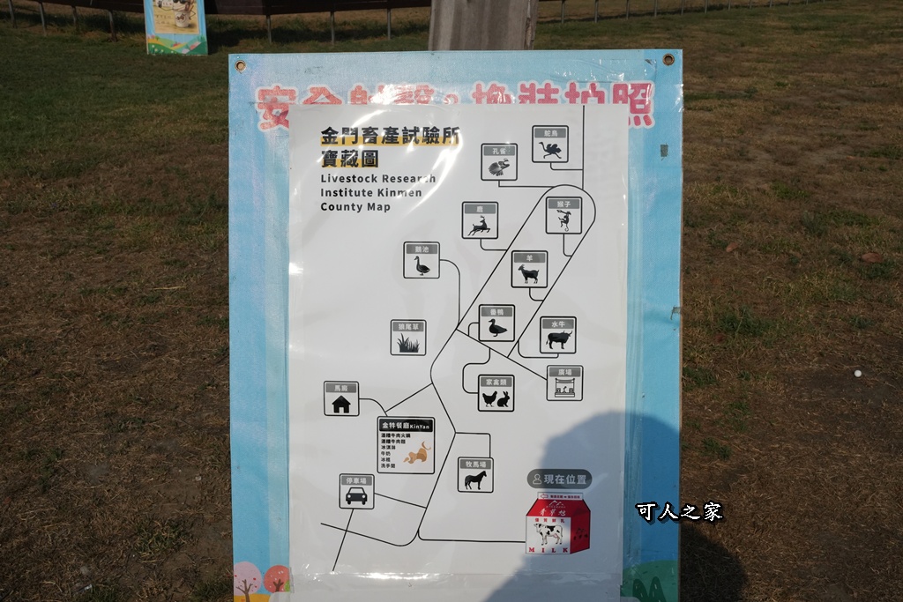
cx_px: 452
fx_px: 863
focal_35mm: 34
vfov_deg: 38.5
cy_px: 301
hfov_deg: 55.2
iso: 2500
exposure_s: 1/8000
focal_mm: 34.4
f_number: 16
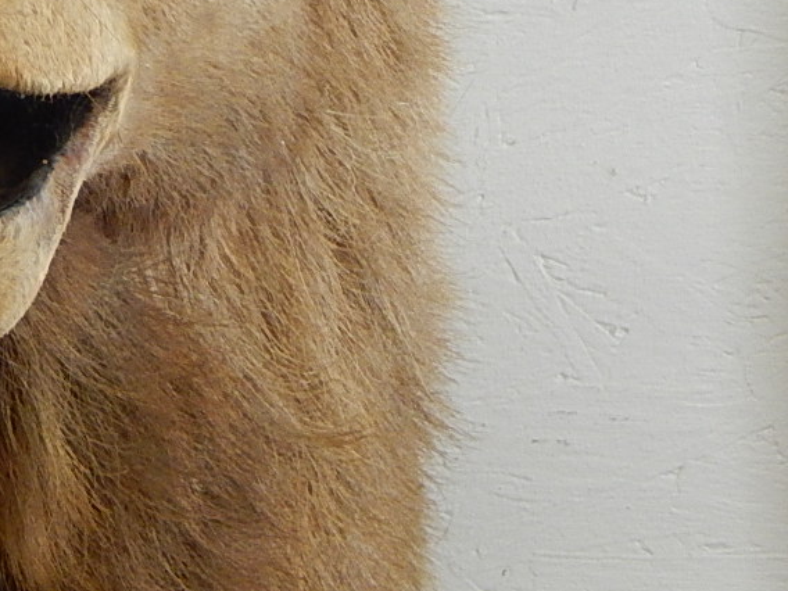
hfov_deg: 3.4
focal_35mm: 583
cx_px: -78
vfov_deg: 2.5
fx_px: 13271
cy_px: -221
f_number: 5.4
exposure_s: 1/30
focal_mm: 37.1
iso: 220
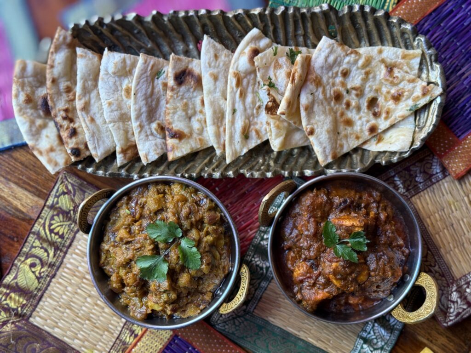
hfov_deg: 39.7
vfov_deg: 30.3
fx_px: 653
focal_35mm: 48
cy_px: 176
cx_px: 236
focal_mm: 6.76
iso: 100
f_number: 1.78
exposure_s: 1/60
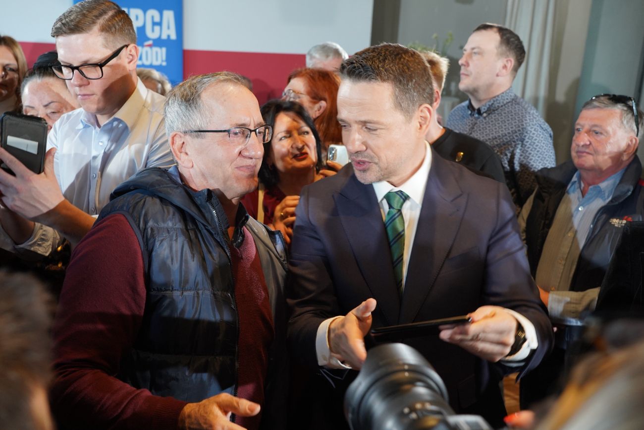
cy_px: 215
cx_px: 322
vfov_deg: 34.2
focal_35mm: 39
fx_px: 698
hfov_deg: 49.5
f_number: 5.6
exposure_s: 1/100
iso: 1250
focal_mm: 39
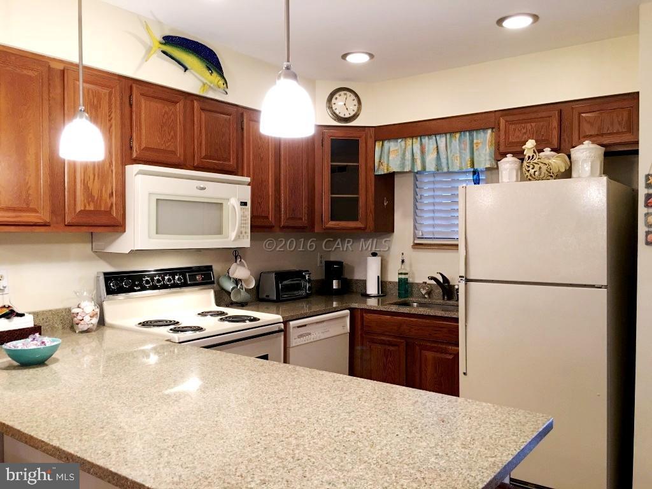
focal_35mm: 29
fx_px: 546
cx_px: 326
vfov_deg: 48.2
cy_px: 244
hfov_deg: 61.7
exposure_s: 1/15
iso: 50
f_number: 2.2
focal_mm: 4.15
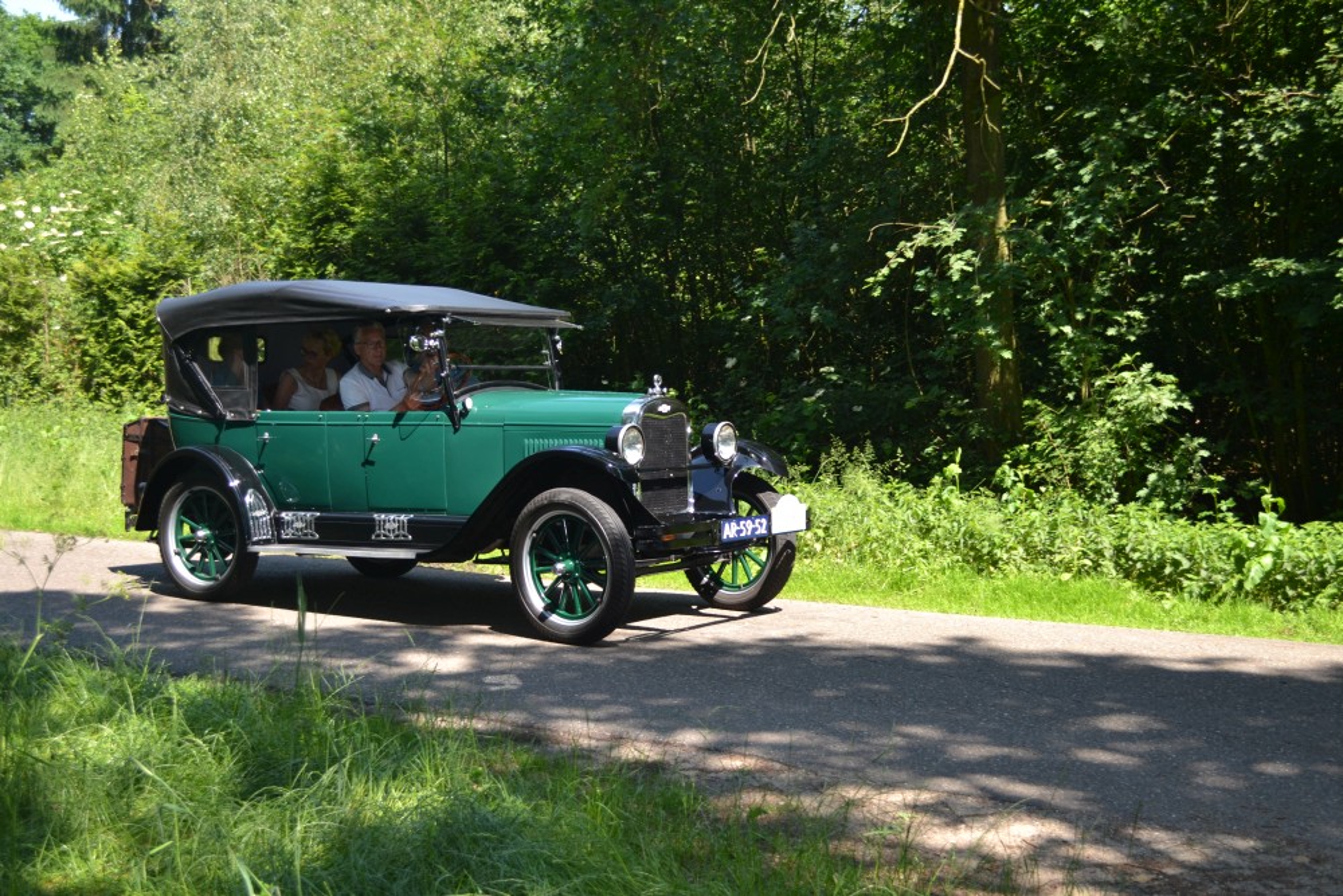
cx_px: 672
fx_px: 1791
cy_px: 448
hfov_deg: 41.1
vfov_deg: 28.1
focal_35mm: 48
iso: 100
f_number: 4.8
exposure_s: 1/125
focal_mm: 32
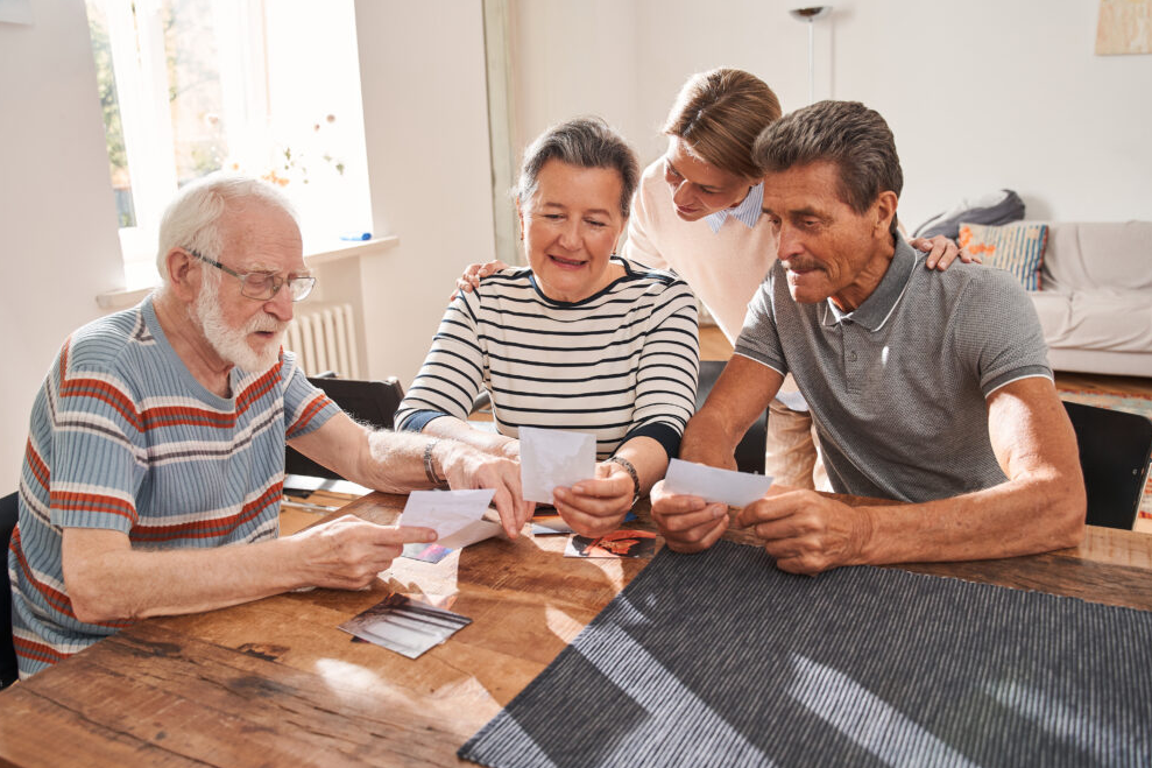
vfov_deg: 44.9
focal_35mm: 29
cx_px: 581
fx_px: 928
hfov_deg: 63.7
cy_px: 396
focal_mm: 28
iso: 320
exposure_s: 1/160
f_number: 4
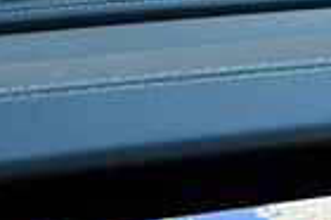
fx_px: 1515
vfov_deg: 7.9
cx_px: 371
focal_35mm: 165
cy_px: 459
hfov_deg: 12.2
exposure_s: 1/250
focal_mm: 18
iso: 640
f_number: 3.5
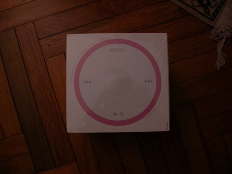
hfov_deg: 49.0
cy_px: 87
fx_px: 255
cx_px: 116
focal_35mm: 38
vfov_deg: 37.7
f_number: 2.6
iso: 100
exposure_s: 1/21
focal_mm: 7.85
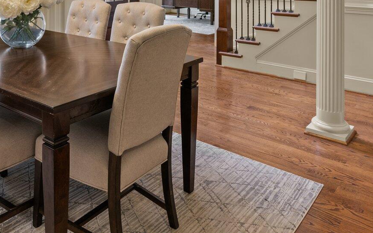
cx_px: 136
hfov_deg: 53.3
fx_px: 366
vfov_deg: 30.9
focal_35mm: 36
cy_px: -32
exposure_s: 1/3
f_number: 7.1
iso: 400
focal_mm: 15
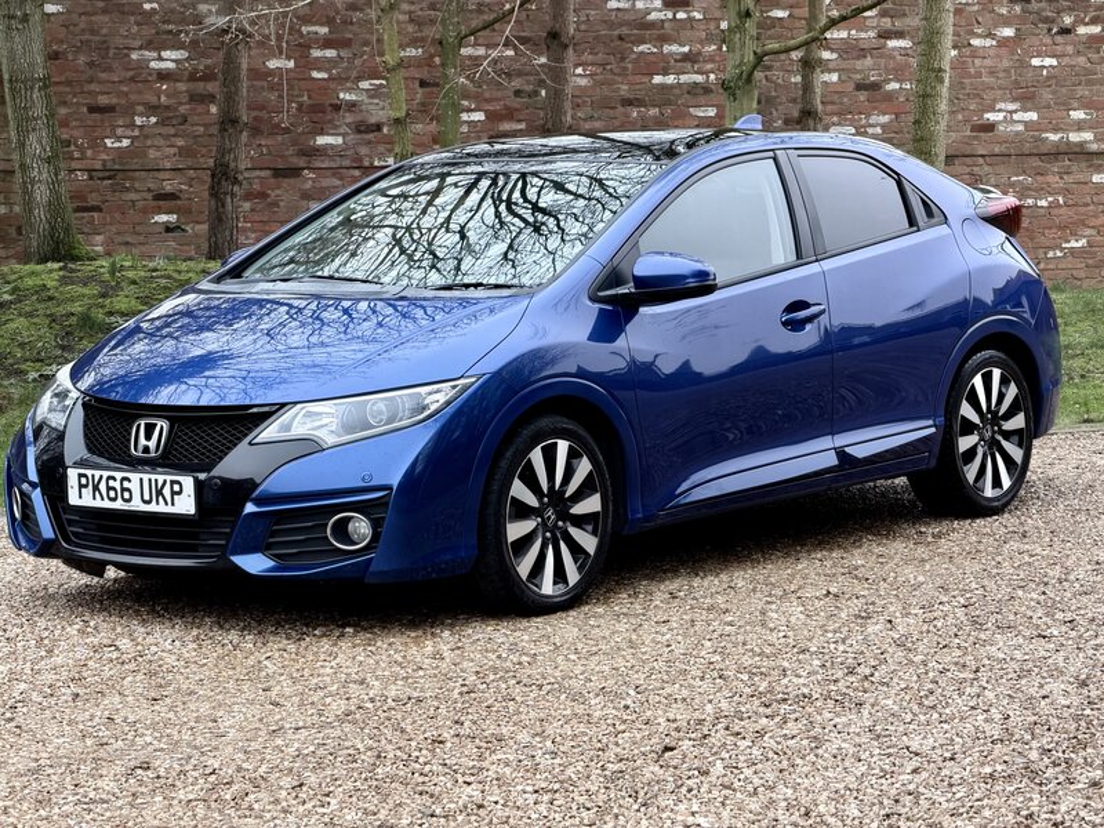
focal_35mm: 100
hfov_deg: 19.6
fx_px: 3189
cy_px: 414
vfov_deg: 14.8
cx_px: 552
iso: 200
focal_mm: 16.89
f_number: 2.8
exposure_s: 1/121
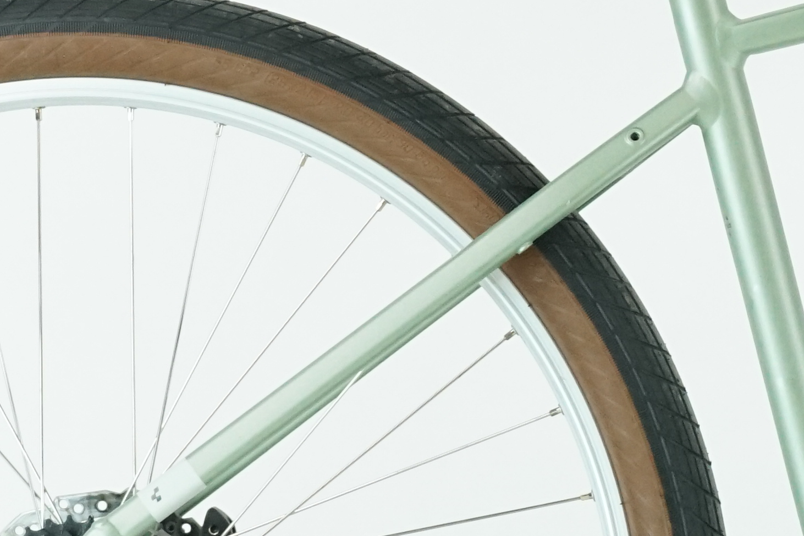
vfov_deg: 5.0
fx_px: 6142
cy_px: 267
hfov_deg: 7.4
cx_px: 1069
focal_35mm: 275
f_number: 8
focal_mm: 67
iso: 3200
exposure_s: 1/200
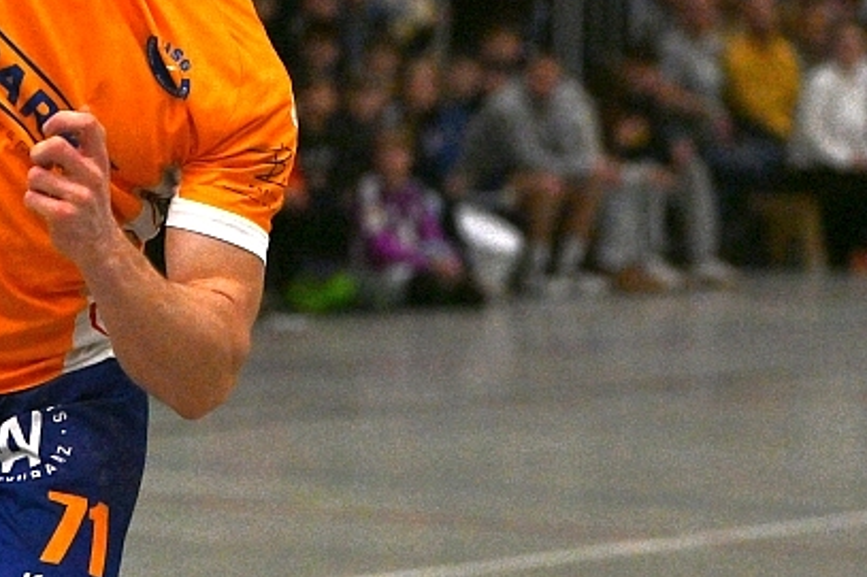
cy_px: -47
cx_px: -109
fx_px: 6211
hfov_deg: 7.9
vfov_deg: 5.3
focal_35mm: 258
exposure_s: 1/2000
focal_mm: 70
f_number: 2.8
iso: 1600
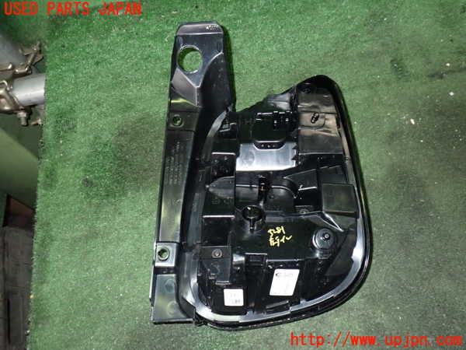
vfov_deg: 46.8
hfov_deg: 60.0
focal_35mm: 30
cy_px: 175
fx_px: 404
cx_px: 233
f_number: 6.3
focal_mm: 5.4
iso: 640
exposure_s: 1/30
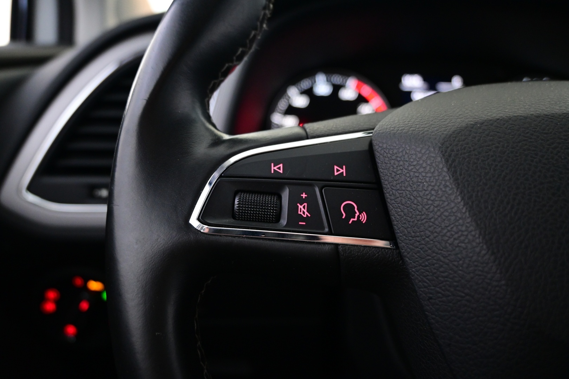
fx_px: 486
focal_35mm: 31
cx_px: 284
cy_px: 190
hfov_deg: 60.7
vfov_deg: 42.6
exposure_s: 1/30
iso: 2000
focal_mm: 20.5
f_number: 3.8
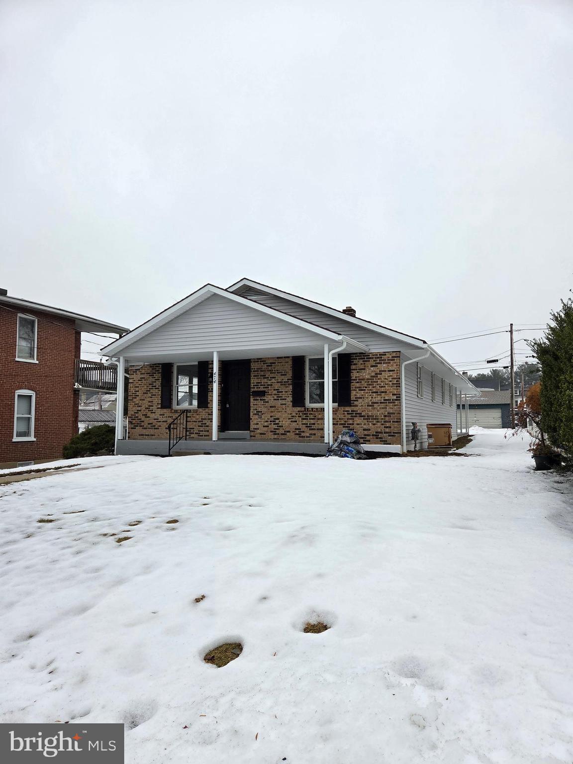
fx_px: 508
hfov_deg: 58.9
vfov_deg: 73.9
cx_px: 286
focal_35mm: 23
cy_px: 382
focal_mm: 5.4
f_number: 1.8
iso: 80
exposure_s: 1/1804
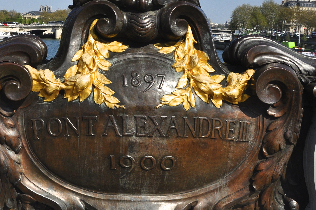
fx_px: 587
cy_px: 62
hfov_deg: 29.5
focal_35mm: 67
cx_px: 70
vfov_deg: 20.2
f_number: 13
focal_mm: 26
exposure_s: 1/640
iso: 400
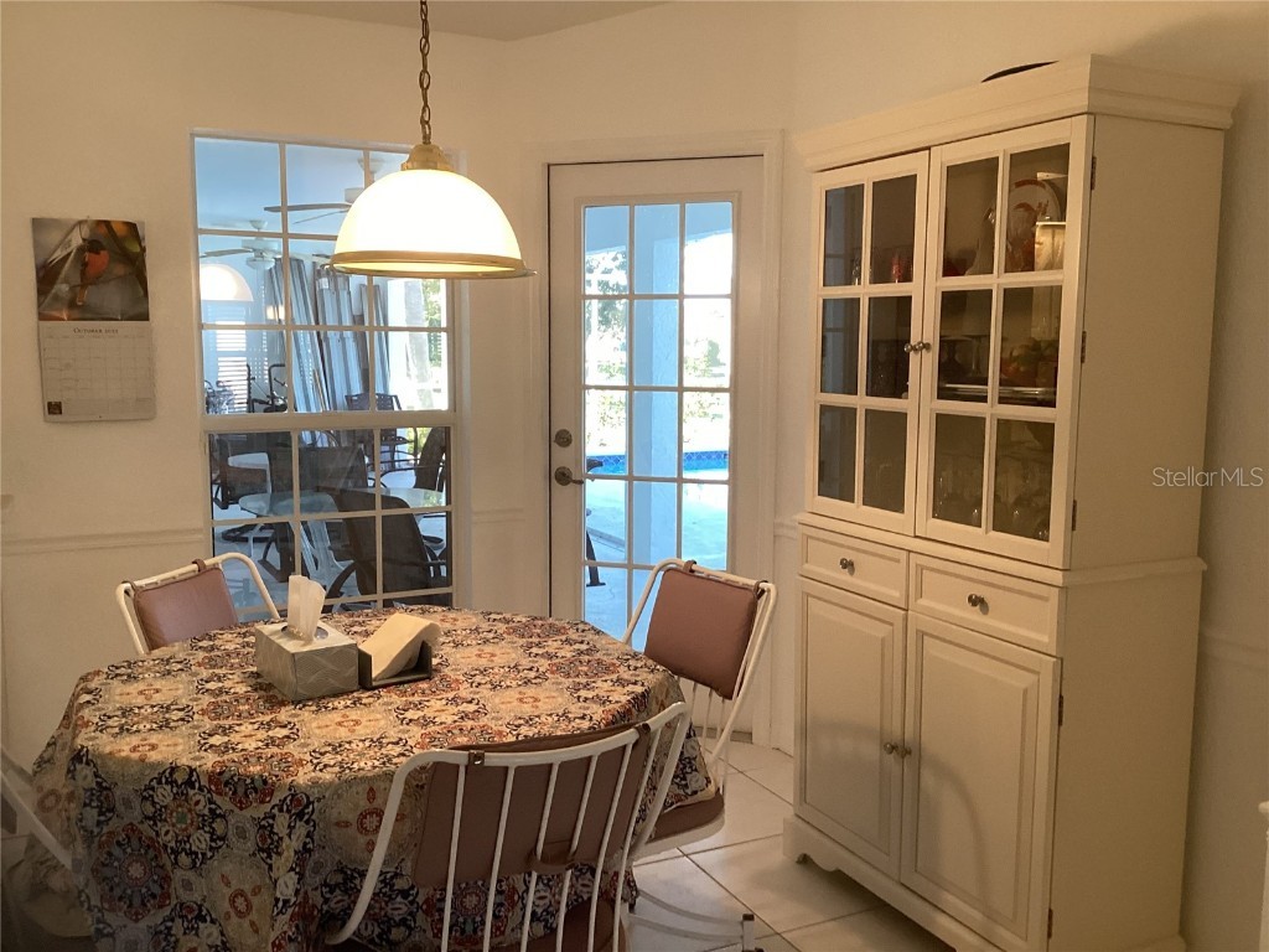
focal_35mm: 31
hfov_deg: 58.4
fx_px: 1136
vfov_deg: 45.4
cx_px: 634
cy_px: 476
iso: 125
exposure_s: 1/60
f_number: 2.4
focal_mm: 3.3
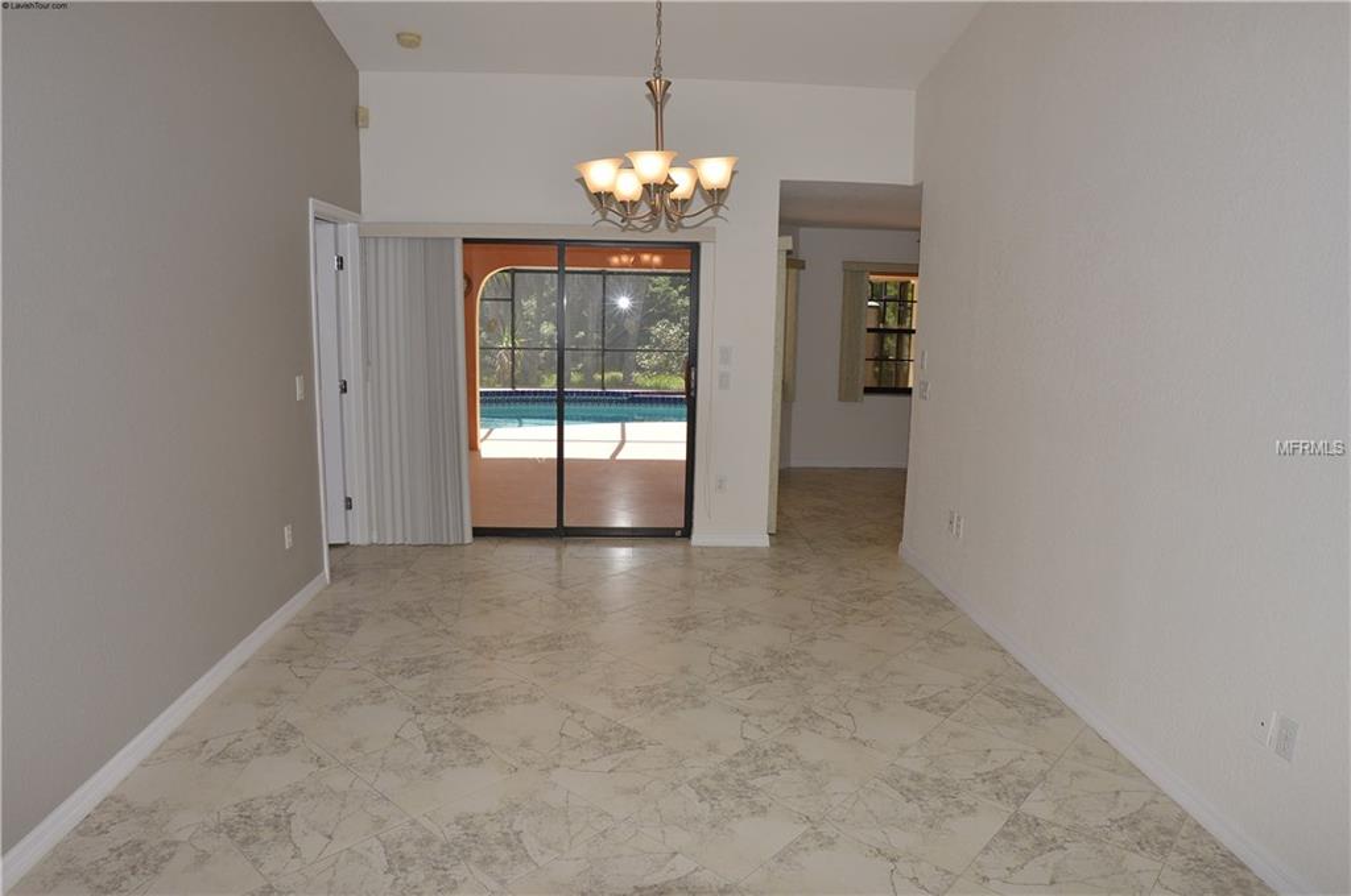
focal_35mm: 22
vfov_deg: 56.0
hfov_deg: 77.4
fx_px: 843
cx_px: 676
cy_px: 448
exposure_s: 1/200
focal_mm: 15
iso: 200
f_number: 7.1
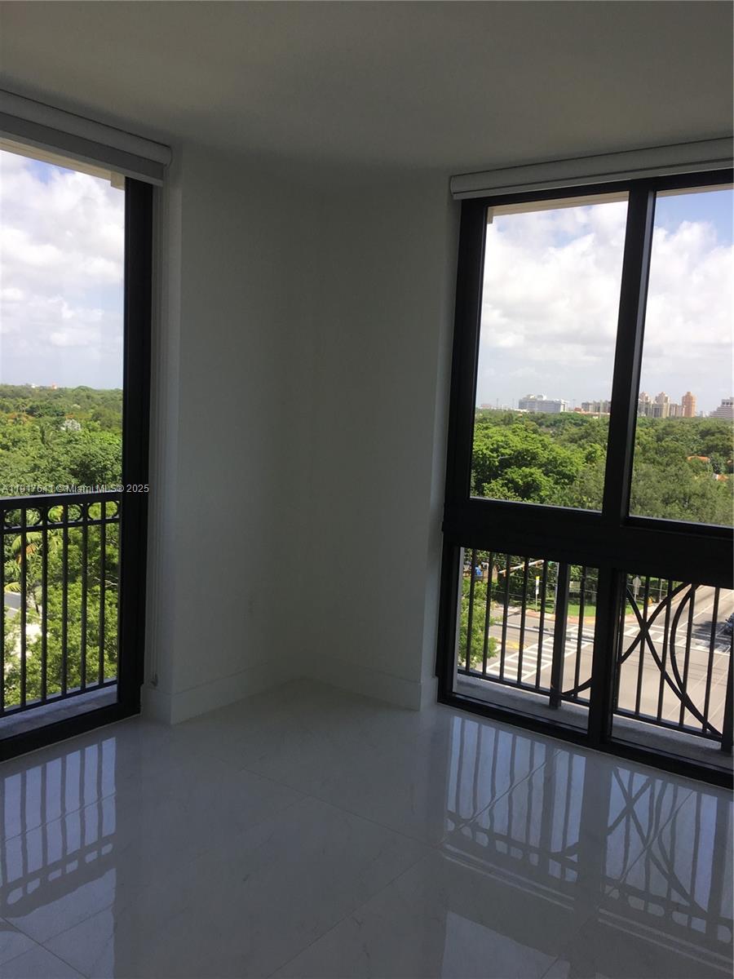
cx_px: 367
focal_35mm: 29
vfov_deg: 61.7
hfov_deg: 48.2
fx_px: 820
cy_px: 490
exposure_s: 1/351
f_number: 2.2
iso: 25
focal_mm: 4.15
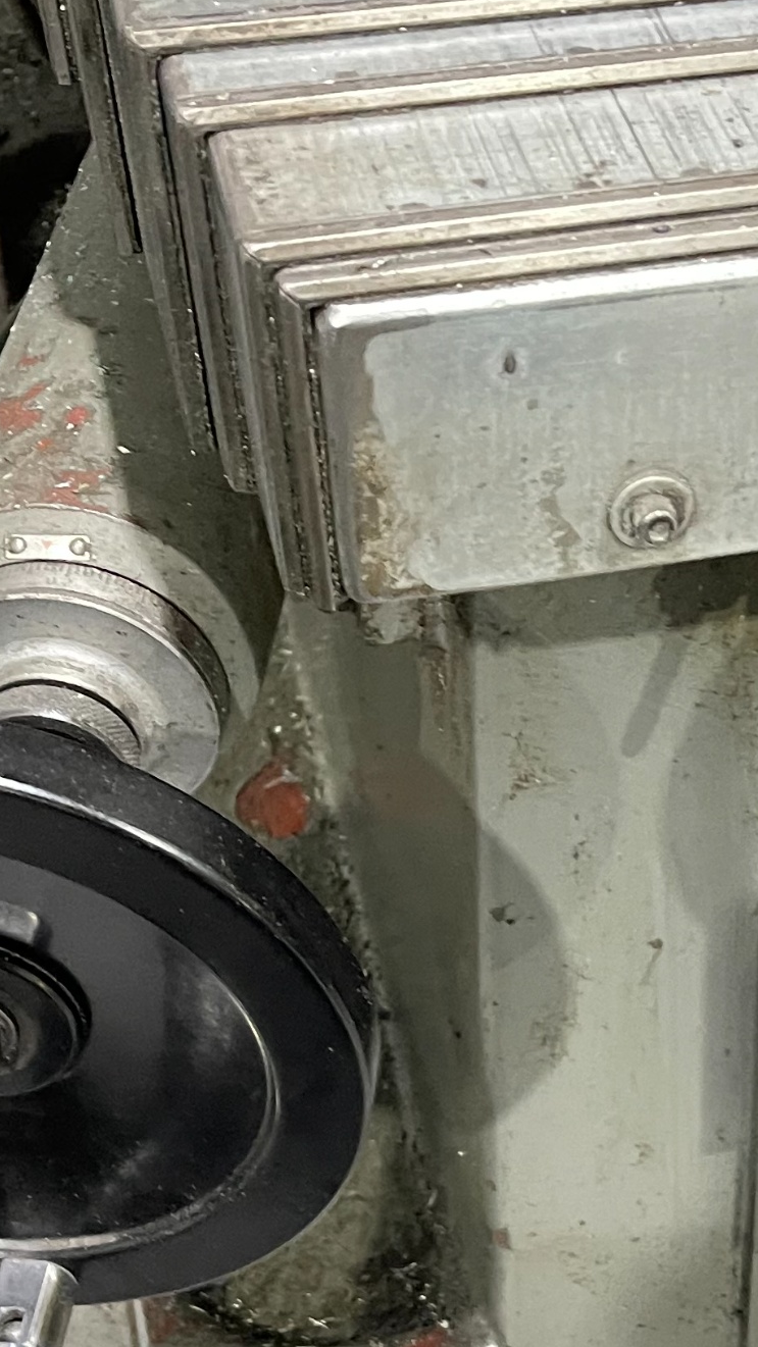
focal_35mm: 70
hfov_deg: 16.8
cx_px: 775
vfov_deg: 29.7
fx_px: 2501
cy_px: 998
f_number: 1.6
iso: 500
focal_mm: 5.1
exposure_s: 1/25
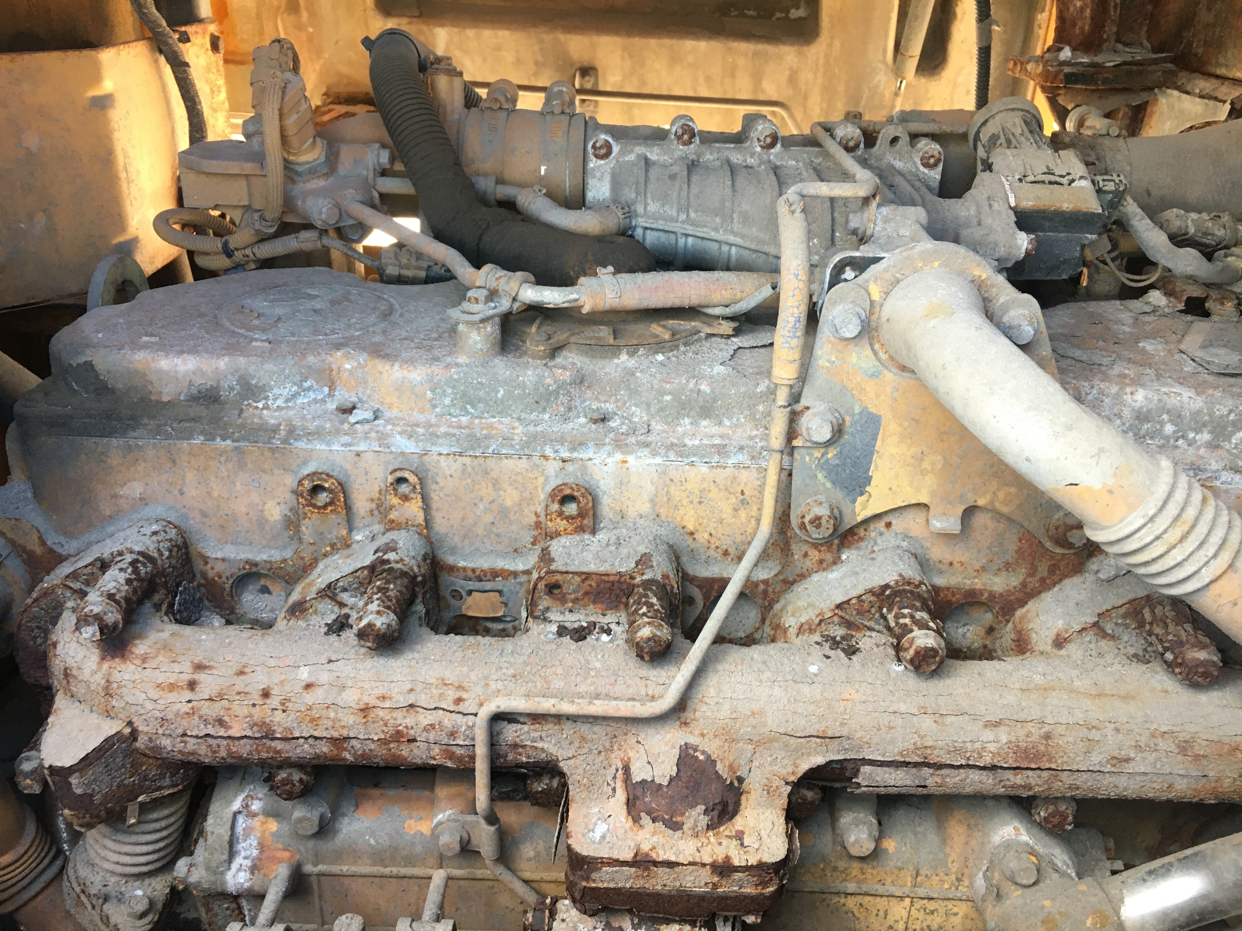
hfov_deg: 61.7
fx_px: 1041
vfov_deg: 48.2
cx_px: 621
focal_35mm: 29
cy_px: 466
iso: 40
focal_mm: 4.15
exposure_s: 1/30
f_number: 2.2
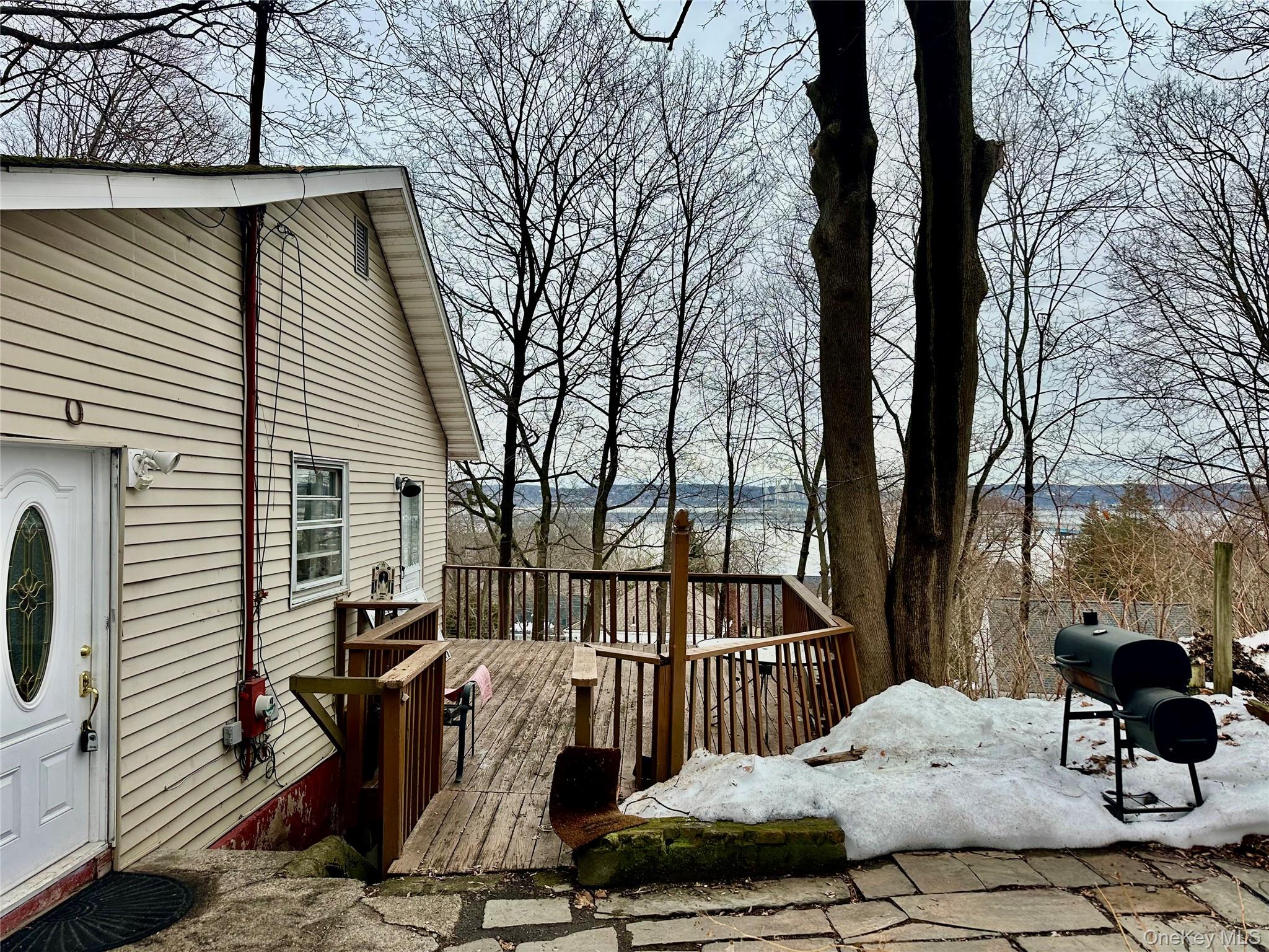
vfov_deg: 56.8
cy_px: 476
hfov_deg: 71.6
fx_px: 880
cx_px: 634
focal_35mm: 24
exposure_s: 1/2591
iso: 80
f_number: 1.78
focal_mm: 6.86
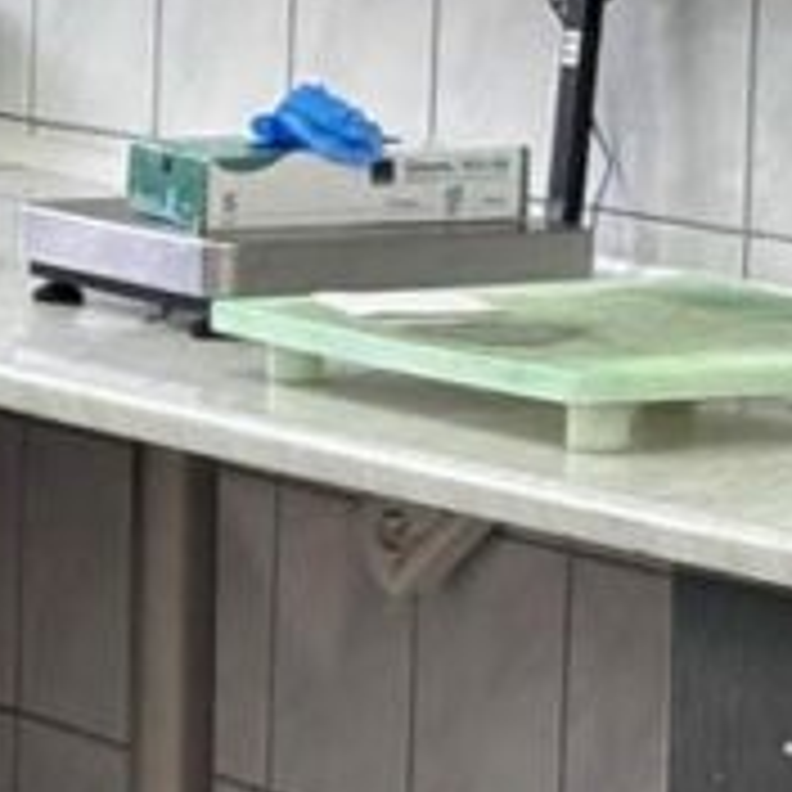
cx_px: -1274
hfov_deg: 6.2
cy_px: 558
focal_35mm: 267
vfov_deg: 6.6
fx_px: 6911
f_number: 1.6
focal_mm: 5.96
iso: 50
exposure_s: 1/50
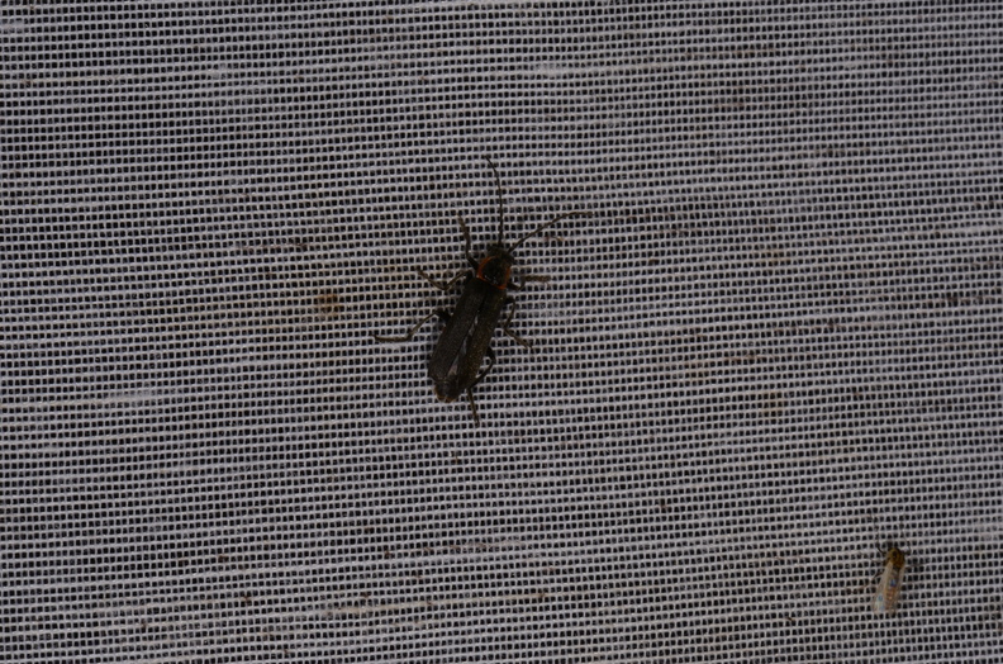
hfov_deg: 16.1
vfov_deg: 10.7
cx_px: 502
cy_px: 332
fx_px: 3544
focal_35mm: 128
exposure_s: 1/60
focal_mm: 85
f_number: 32
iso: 100
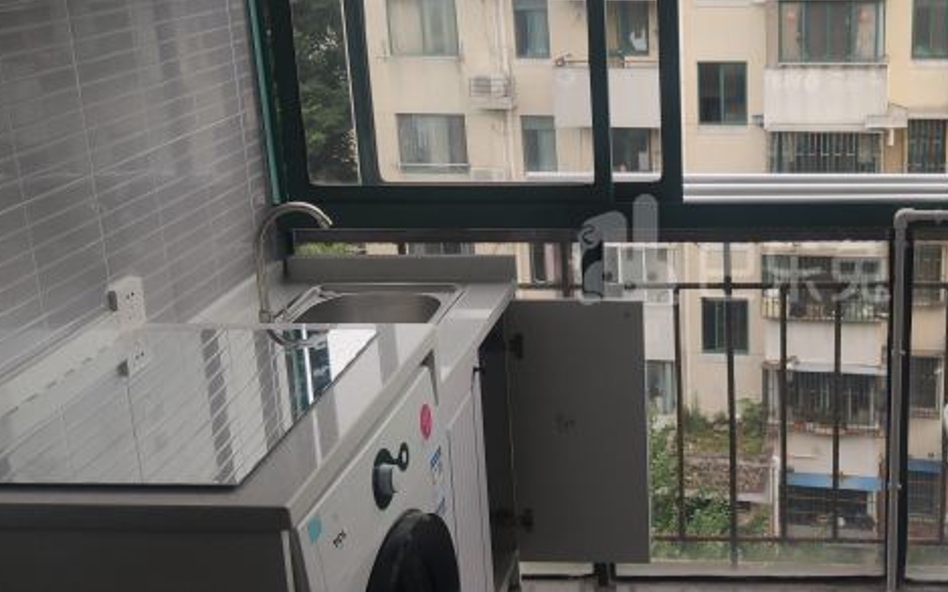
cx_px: 730
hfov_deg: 41.2
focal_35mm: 47
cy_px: 251
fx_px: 1214
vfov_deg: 27.4
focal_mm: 4.75
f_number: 1.75
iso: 126
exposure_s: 1/120
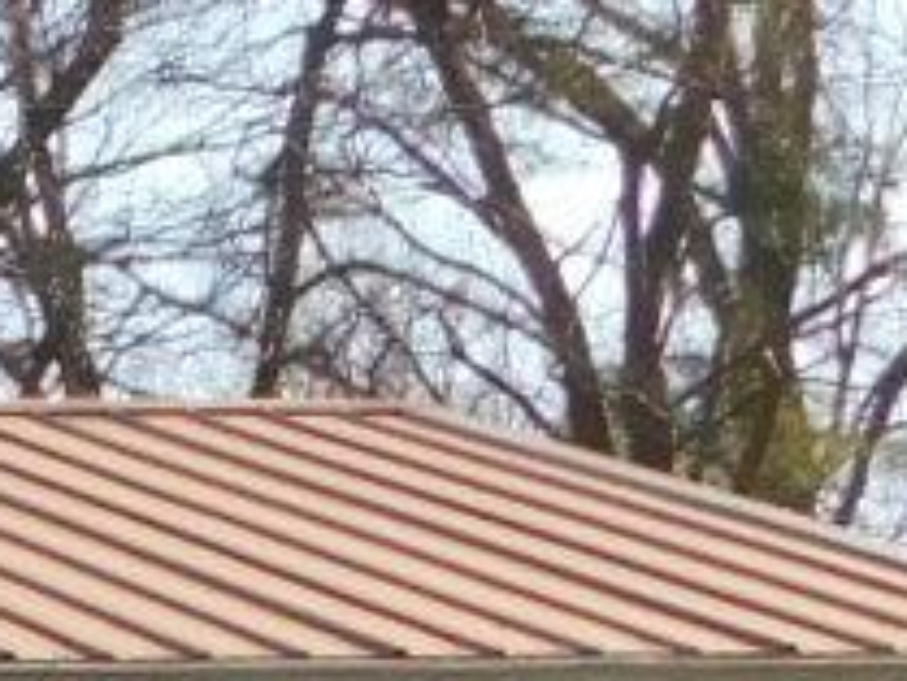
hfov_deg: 6.4
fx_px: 7236
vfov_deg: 5.3
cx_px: -2040
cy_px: 1483
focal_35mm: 276
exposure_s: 1/500
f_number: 3.5
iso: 125
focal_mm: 6.3
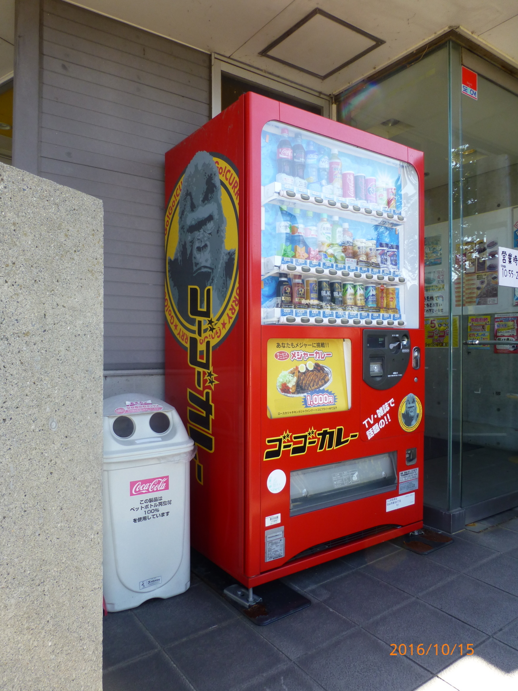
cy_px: 346
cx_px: 259
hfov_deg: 56.8
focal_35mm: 24
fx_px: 479
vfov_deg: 71.6
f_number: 4
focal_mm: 4.3
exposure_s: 1/125
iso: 100
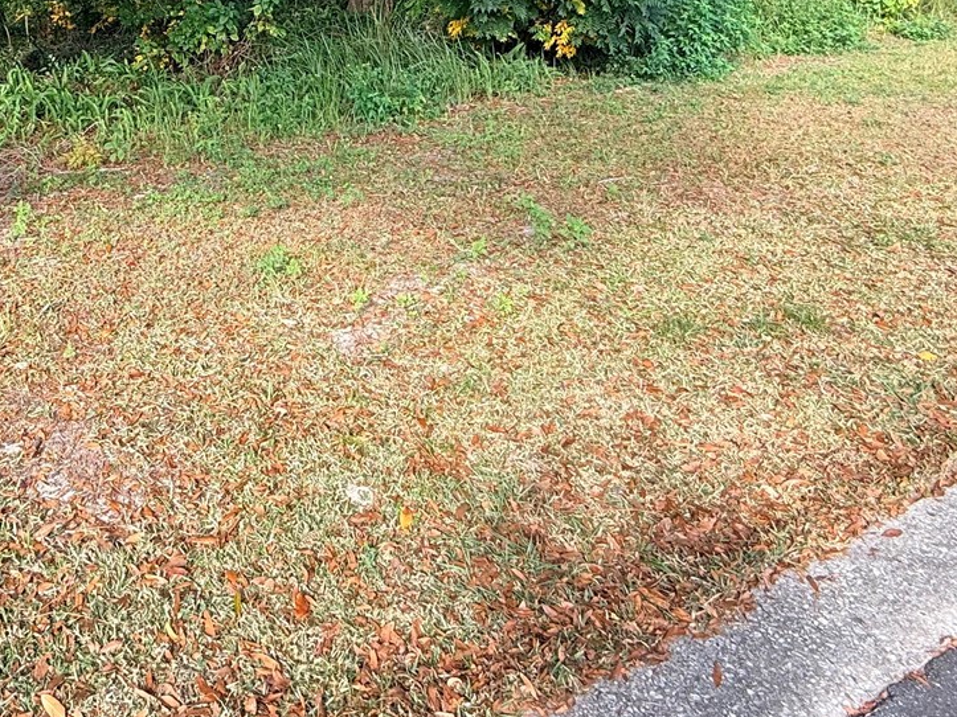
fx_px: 857
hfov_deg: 54.2
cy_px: 22
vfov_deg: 40.5
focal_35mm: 31
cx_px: 185
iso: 50
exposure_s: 1/187
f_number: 2.2
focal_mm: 2.22
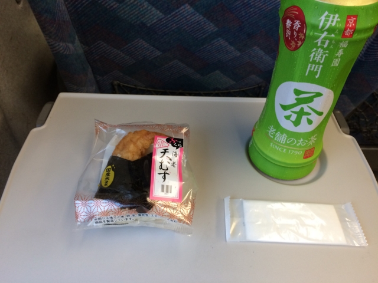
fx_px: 317
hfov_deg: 61.7
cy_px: 142
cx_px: 189
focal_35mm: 29
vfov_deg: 48.2
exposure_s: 1/30
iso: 50
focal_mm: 4.15
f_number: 2.2
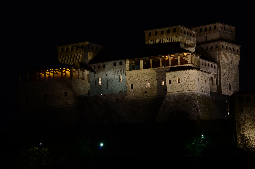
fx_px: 1060
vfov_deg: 9.1
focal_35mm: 150
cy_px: 84
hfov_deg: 13.7
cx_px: 128
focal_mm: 100
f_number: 11
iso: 100
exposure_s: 10
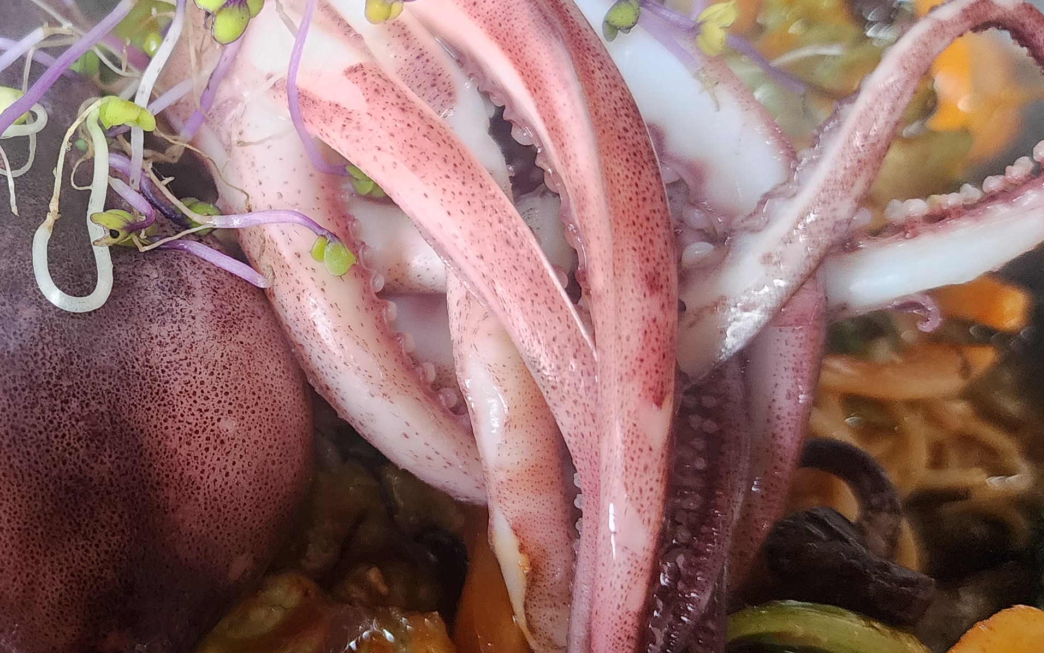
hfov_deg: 38.0
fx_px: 1451
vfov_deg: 25.3
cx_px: 193
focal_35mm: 51
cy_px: 306
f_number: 1.8
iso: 640
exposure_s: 1/120
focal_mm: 6.4
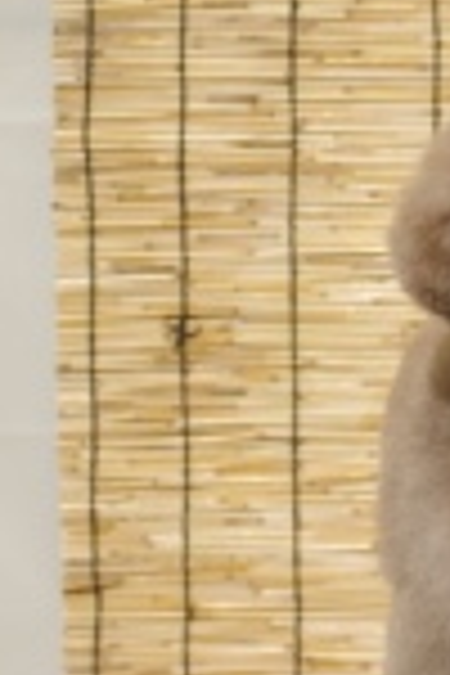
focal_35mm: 218
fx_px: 4087
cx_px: 558
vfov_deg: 9.4
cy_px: 400
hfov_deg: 6.3
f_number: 2.8
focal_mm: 55
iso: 320
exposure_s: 1/100
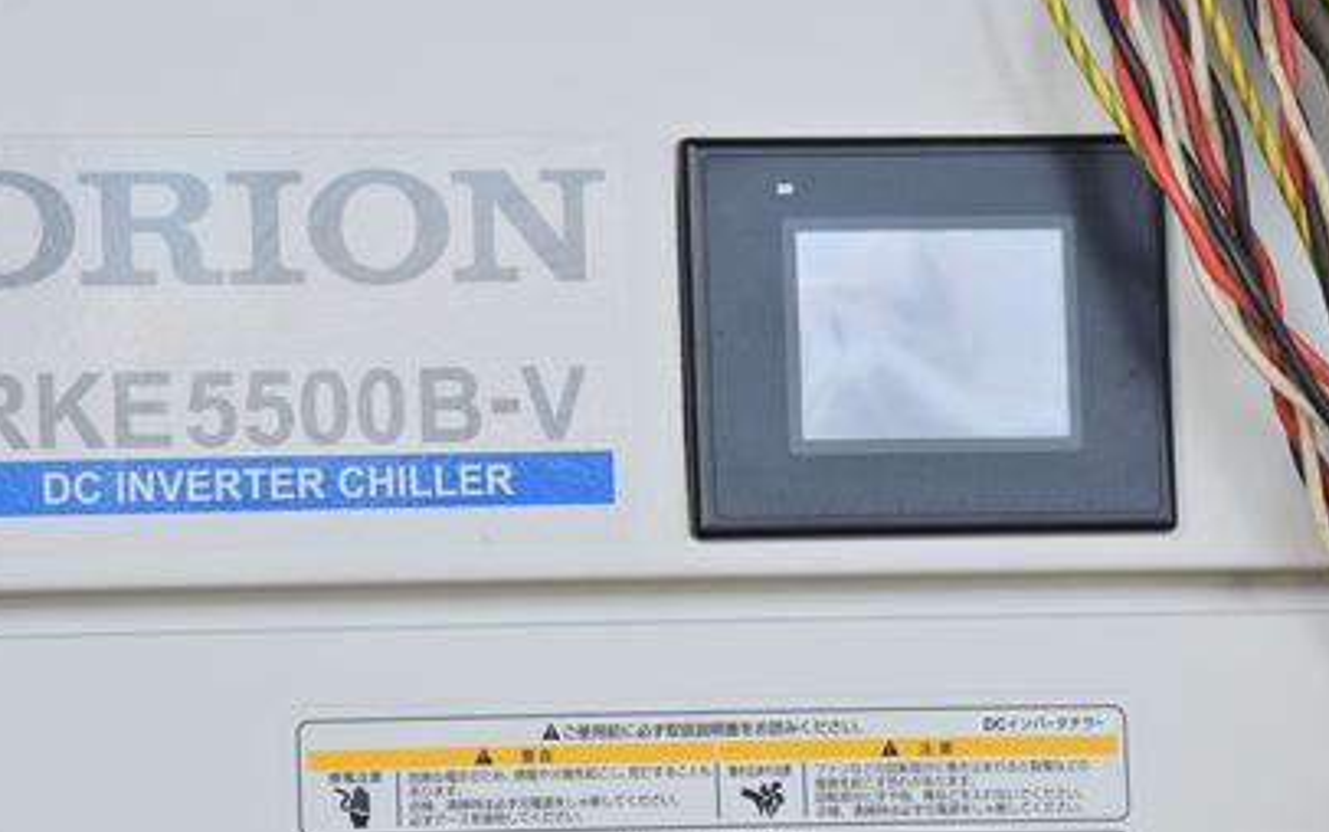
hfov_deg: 12.9
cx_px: 586
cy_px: 354
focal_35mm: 162
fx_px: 5869
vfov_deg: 8.1
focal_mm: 86
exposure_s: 1/1250
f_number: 6.3
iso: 1250
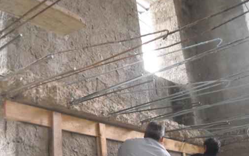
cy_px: 120
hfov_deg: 40.2
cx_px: 103
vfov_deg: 25.4
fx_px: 339
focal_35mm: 50
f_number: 2.8
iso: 400
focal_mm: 5.7
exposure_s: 1/42
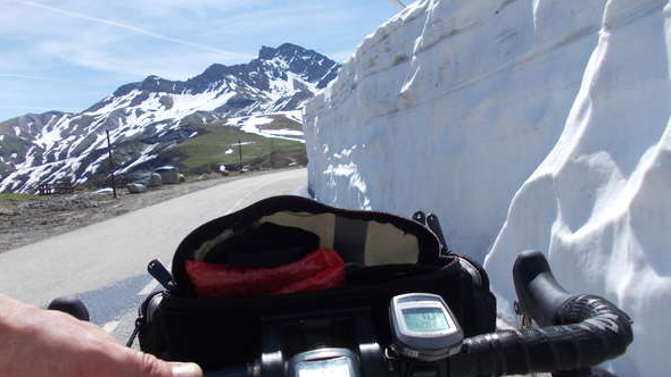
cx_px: 339
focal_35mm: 31
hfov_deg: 62.6
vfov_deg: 37.7
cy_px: 218
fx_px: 552
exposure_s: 1/400
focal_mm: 4
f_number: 5.4
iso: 80
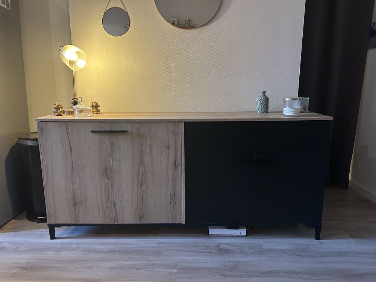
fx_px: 282
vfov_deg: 53.1
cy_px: 141
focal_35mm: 26
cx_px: 188
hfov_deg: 67.3
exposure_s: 1/50
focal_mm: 5.7
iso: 500
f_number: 1.5
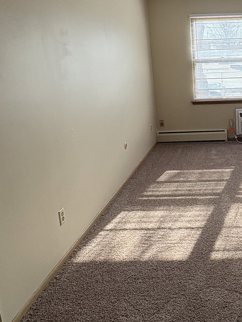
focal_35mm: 35
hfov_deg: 37.2
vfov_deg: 51.9
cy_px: 115
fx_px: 326
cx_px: 231
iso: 50
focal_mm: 2.22
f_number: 2.2
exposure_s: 1/254
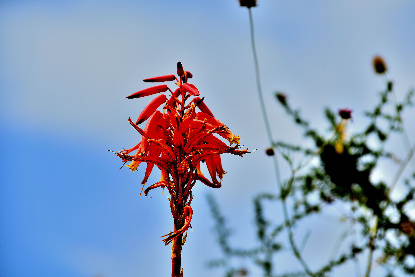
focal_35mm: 200
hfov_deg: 10.3
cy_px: 138
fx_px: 2306
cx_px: 208
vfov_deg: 6.9
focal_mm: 200
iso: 100
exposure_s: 1/250
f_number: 11
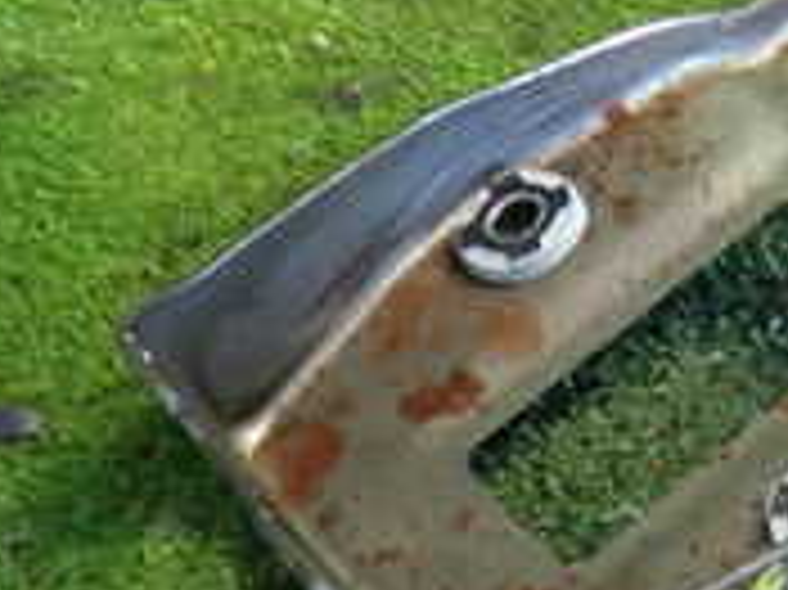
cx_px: 919
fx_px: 2343
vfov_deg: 14.1
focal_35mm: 103
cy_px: -41
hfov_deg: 18.2
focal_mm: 5.4
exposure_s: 1/30
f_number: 2.3
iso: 320
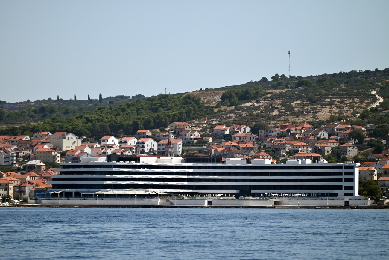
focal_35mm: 260
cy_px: 130
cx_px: 194
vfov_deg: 5.3
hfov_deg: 7.9
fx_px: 2810
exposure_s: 1/1000
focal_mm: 260
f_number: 5.6
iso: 110
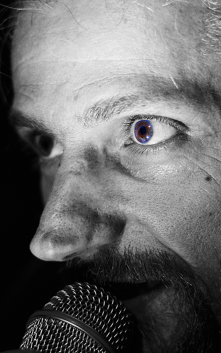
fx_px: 742
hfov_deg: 16.9
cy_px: 176
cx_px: 116
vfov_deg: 26.8
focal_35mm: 77
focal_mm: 50
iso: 200
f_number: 1.7
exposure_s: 1/250
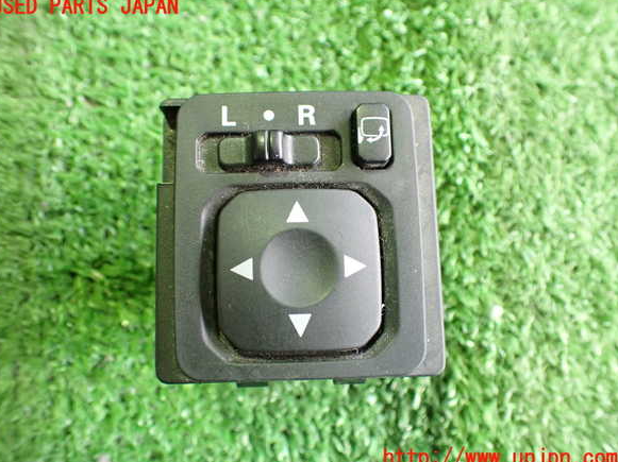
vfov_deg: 45.4
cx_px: 304
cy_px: 233
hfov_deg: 58.4
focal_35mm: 31
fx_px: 553
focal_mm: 5.4
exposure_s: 1/40
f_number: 2.3
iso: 800
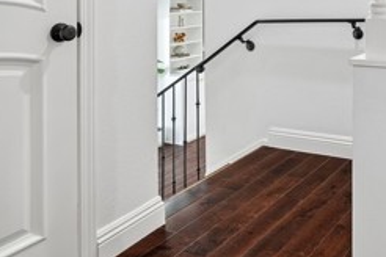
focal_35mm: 40
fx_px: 432
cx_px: 366
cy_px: -7
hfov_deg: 42.9
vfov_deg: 30.5
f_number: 9
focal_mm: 15.5
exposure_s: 1/3.33
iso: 250
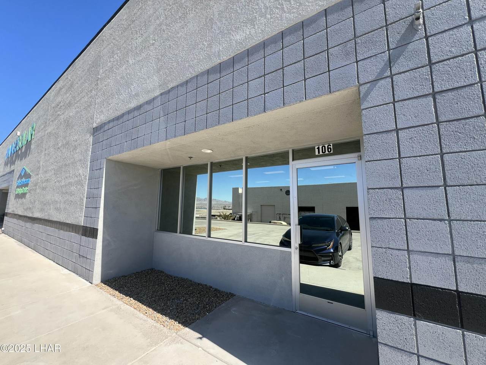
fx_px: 183
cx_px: 243
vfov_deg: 89.9
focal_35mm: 13
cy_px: 182
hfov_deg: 106.2
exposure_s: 1/779
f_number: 1.8
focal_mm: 1.57
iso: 32
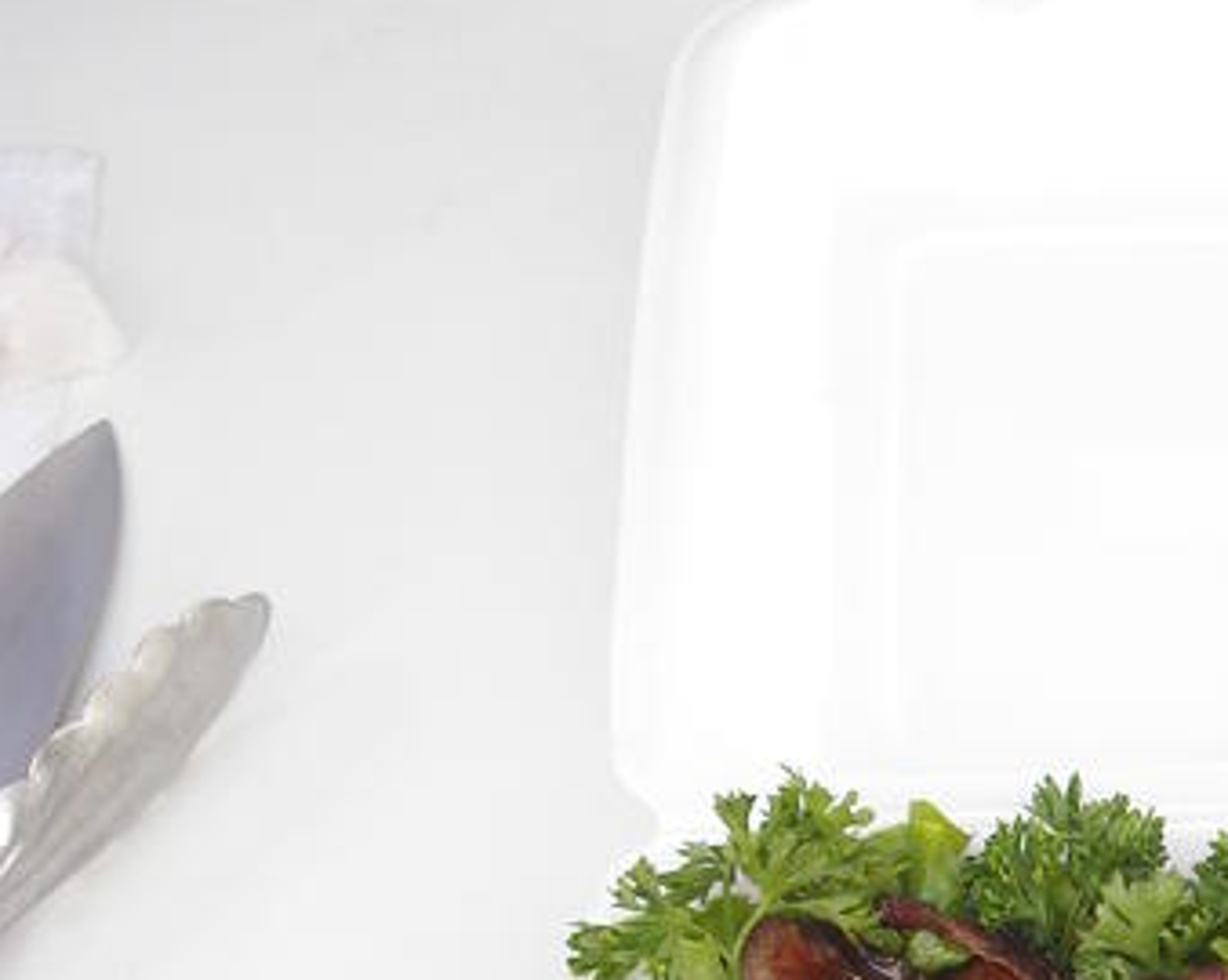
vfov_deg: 16.7
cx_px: 1193
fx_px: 3305
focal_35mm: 91
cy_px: 882
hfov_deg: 20.5
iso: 64
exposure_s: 1/148
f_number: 2.8
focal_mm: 5.7
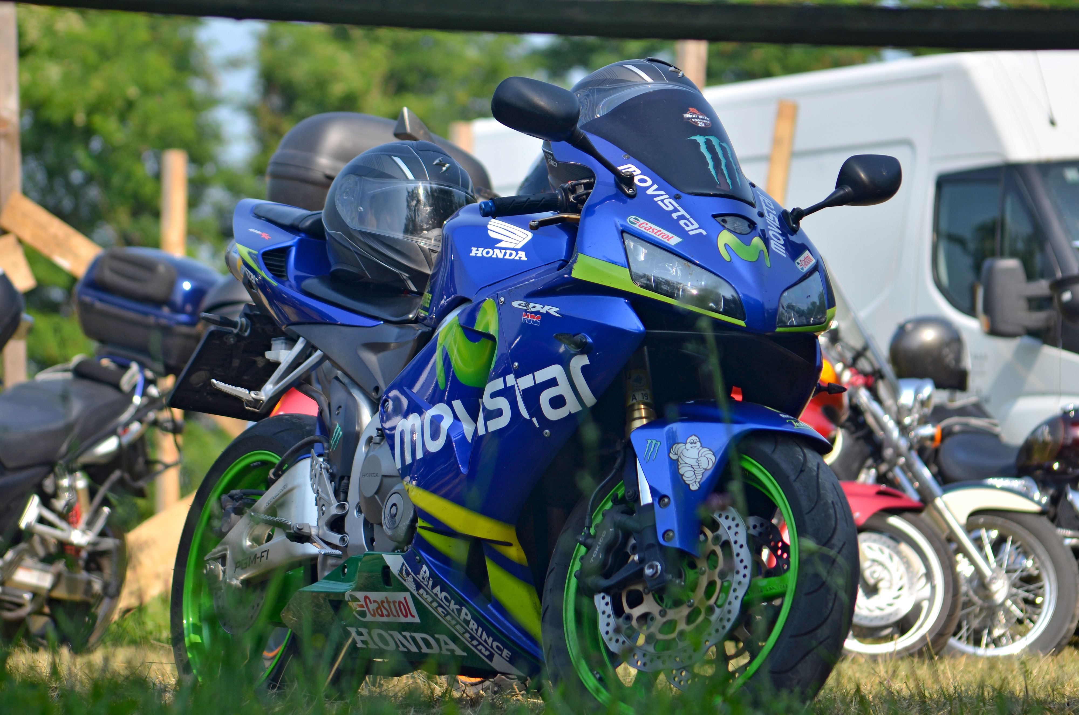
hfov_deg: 12.5
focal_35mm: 165
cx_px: 540
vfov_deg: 8.3
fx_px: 4935
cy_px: 358
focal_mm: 110
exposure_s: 1/800
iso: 100
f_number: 4
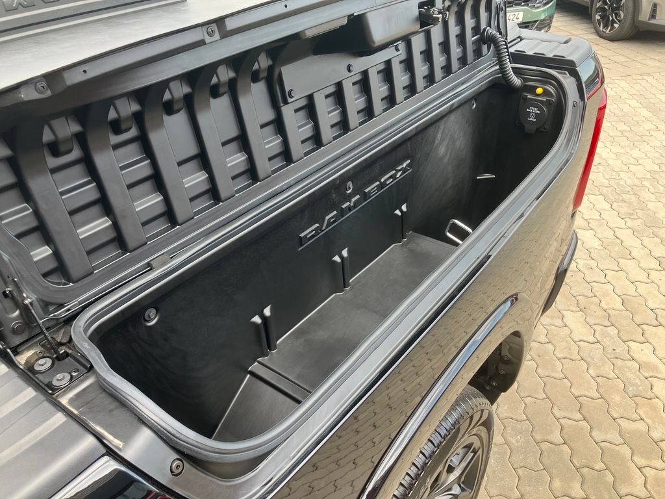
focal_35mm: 28
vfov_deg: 49.7
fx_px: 538
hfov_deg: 63.4
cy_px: 250
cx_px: 332
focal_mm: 3.99
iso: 25
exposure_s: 1/160
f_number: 1.8
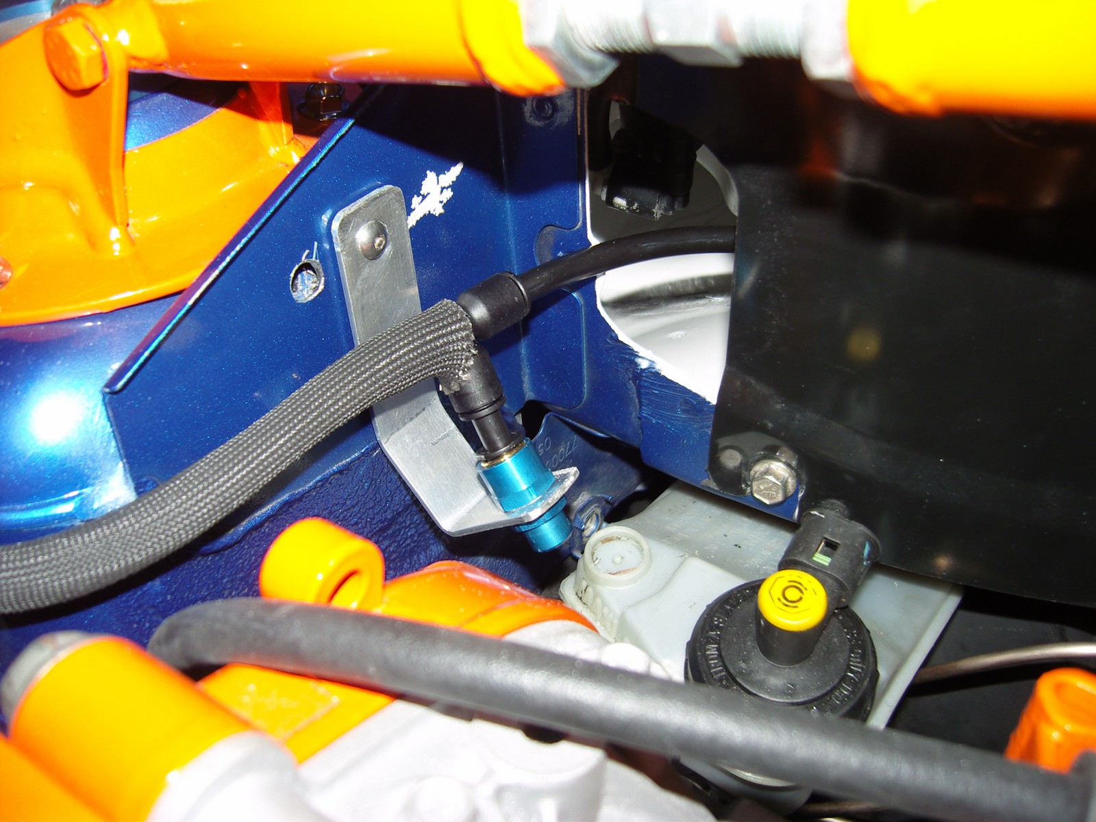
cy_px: 411
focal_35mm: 34
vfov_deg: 41.8
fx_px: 1076
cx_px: 548
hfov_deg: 54.0
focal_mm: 7.3
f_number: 2.8
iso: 100
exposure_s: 1/40
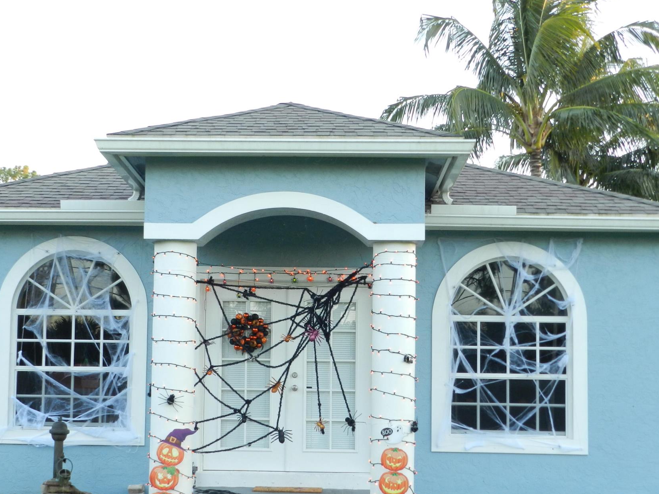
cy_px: 301
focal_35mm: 57
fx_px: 1085
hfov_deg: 33.7
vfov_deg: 25.6
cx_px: 285
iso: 200
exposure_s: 1/30
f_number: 4.2
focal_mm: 8.1
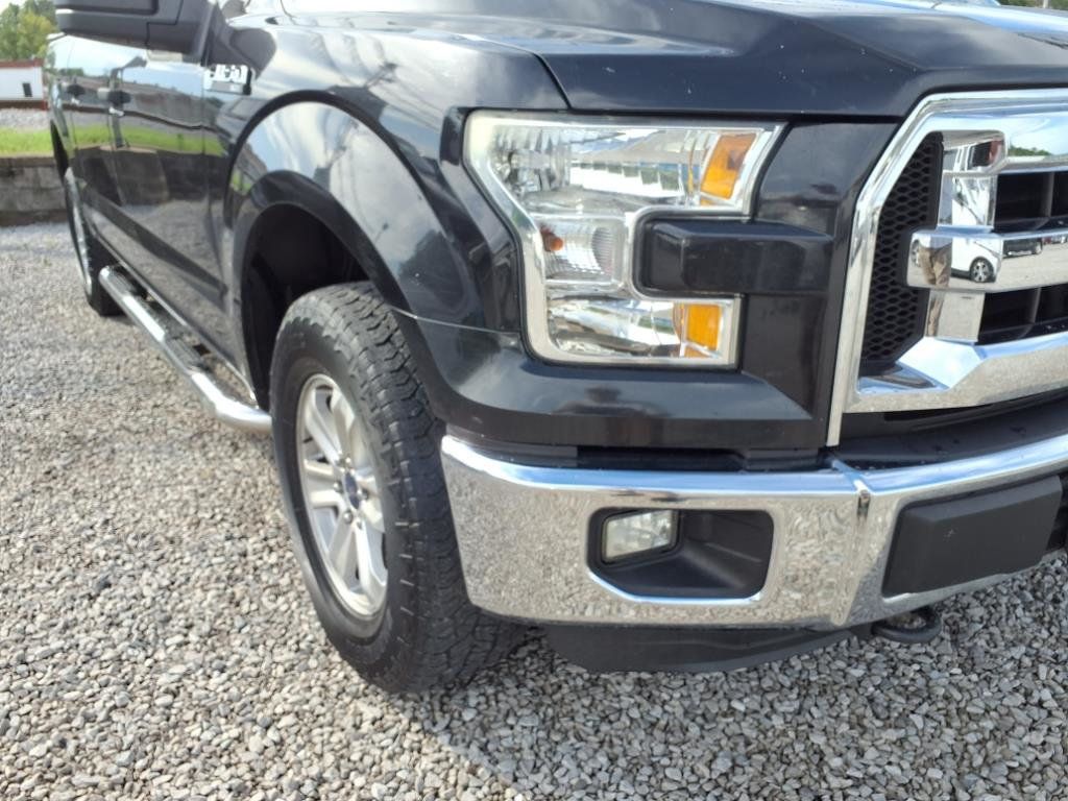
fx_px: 833
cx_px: 534
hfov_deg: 65.3
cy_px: 400
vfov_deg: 51.4
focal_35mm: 27
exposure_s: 1/625
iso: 40
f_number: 1.9
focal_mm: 3.58
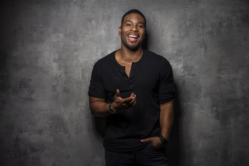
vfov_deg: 16.1
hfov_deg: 23.9
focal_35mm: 85
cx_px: 124
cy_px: 83
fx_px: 588
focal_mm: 85
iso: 200
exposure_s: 1/160
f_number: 6.3
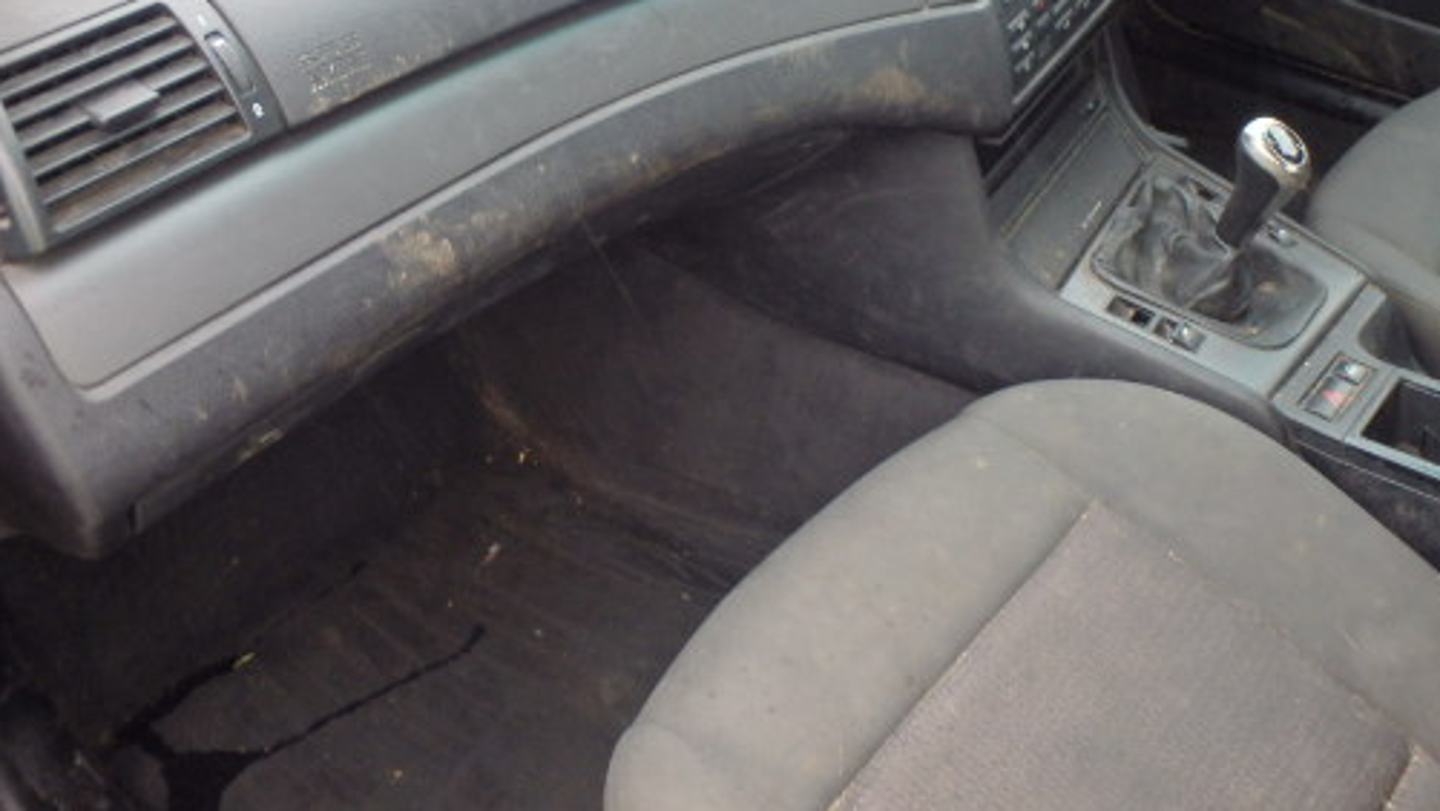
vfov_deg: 29.8
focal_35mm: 39
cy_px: 170
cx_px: 862
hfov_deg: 51.3
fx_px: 1489
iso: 200
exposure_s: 1/40
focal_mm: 5
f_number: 3.9
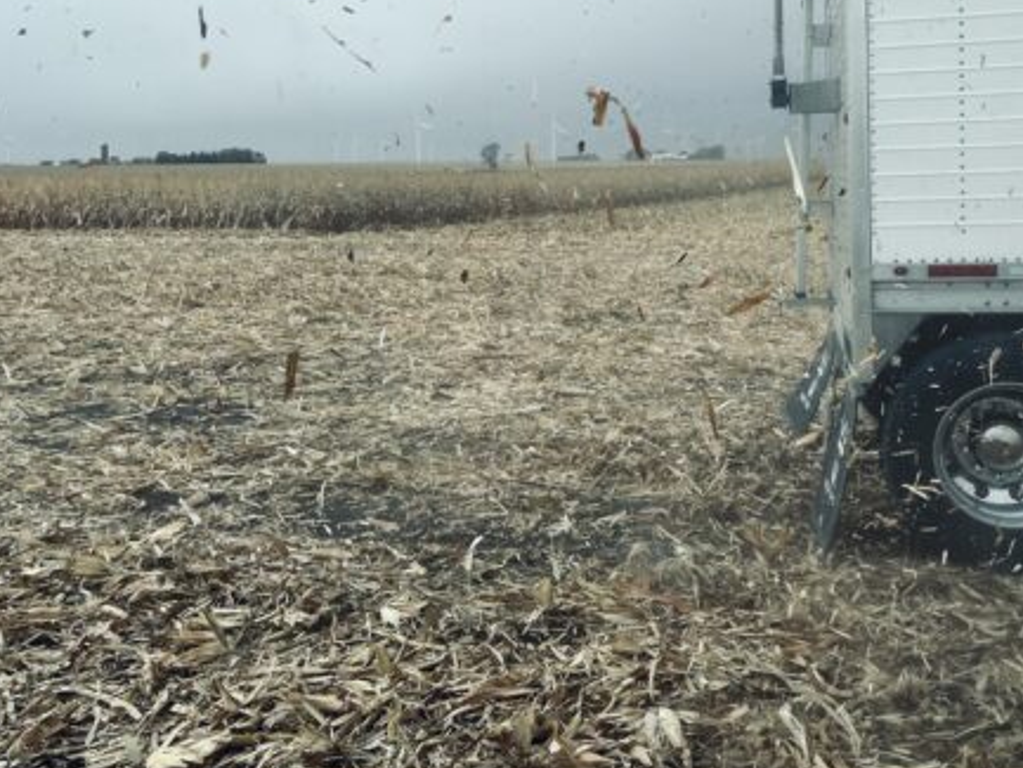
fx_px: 1064
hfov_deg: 51.2
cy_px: 267
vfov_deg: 39.3
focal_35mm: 36
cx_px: 567
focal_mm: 5.1
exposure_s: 1/2688
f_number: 1.6
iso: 50
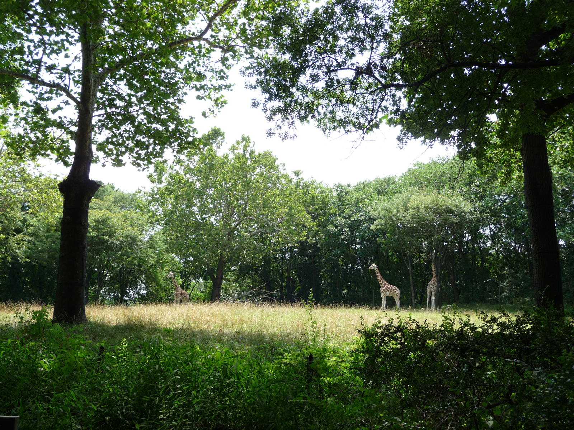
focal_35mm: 40
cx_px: 287
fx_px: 663
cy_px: 215
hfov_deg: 46.8
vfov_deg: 36.0
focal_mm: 6.7
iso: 100
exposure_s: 1/200
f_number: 3.9
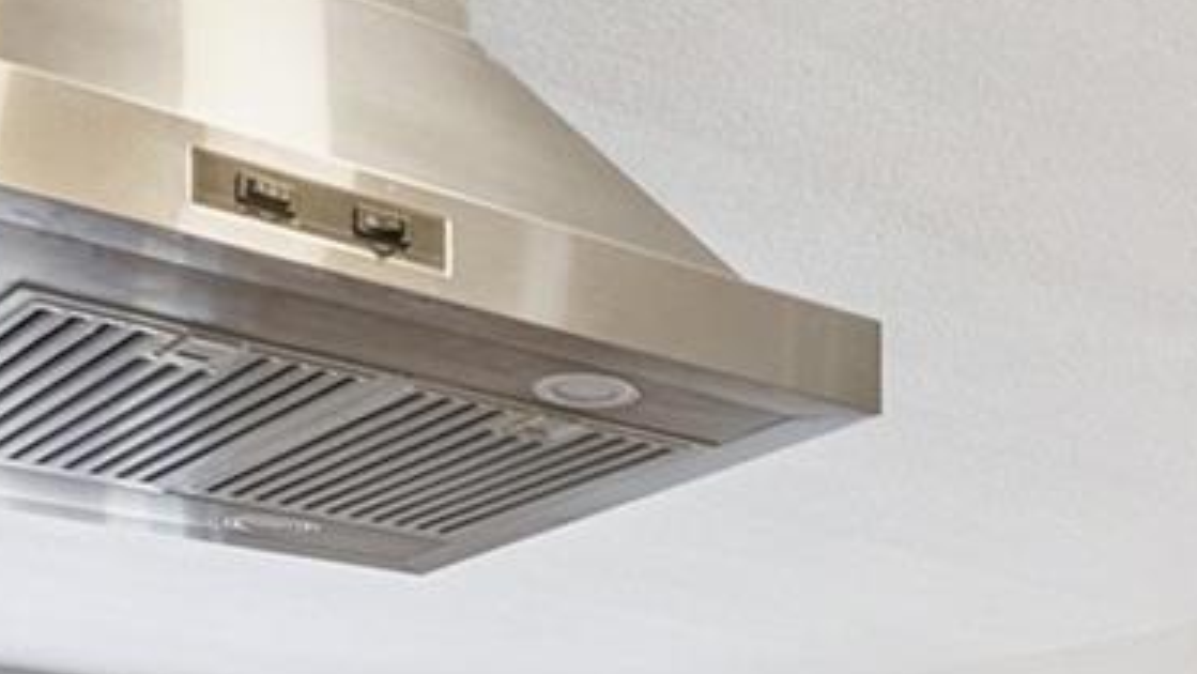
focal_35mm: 72
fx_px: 2286
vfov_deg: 15.0
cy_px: 1127
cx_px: 1030
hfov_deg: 28.4
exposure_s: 1/50
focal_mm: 16
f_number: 8
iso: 1000
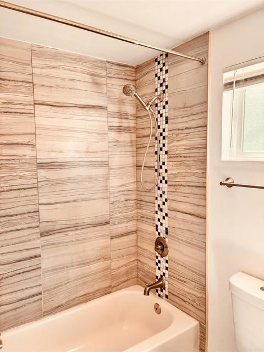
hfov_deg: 53.1
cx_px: 132
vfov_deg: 67.3
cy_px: 176
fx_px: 264
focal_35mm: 26
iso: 100
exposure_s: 1/120
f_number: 1.6
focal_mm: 5.96
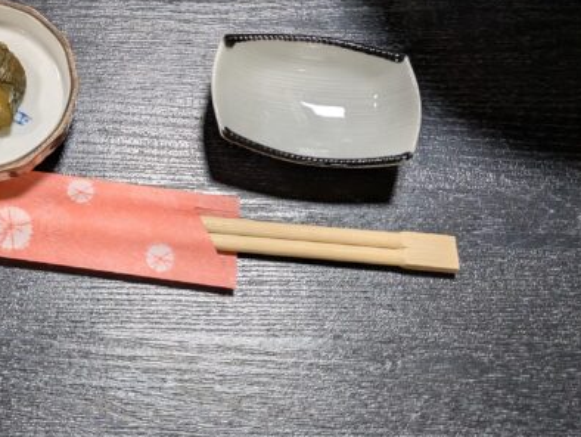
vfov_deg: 21.7
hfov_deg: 28.9
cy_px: -17
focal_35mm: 65
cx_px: 81
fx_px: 1092
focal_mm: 5.43
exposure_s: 1/100
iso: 169
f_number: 1.89
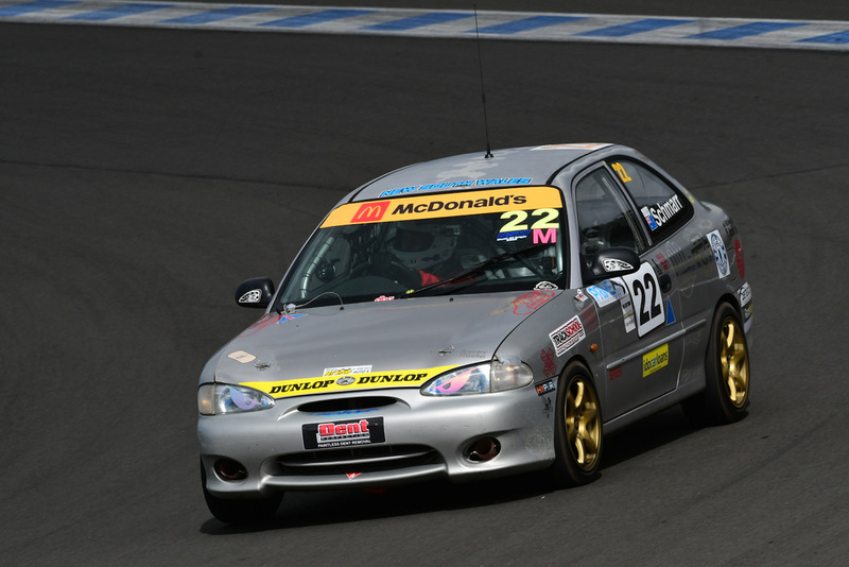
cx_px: 424
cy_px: 284
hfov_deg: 5.1
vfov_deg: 3.4
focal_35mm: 405
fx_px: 9554
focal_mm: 270
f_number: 11
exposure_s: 1/500
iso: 200
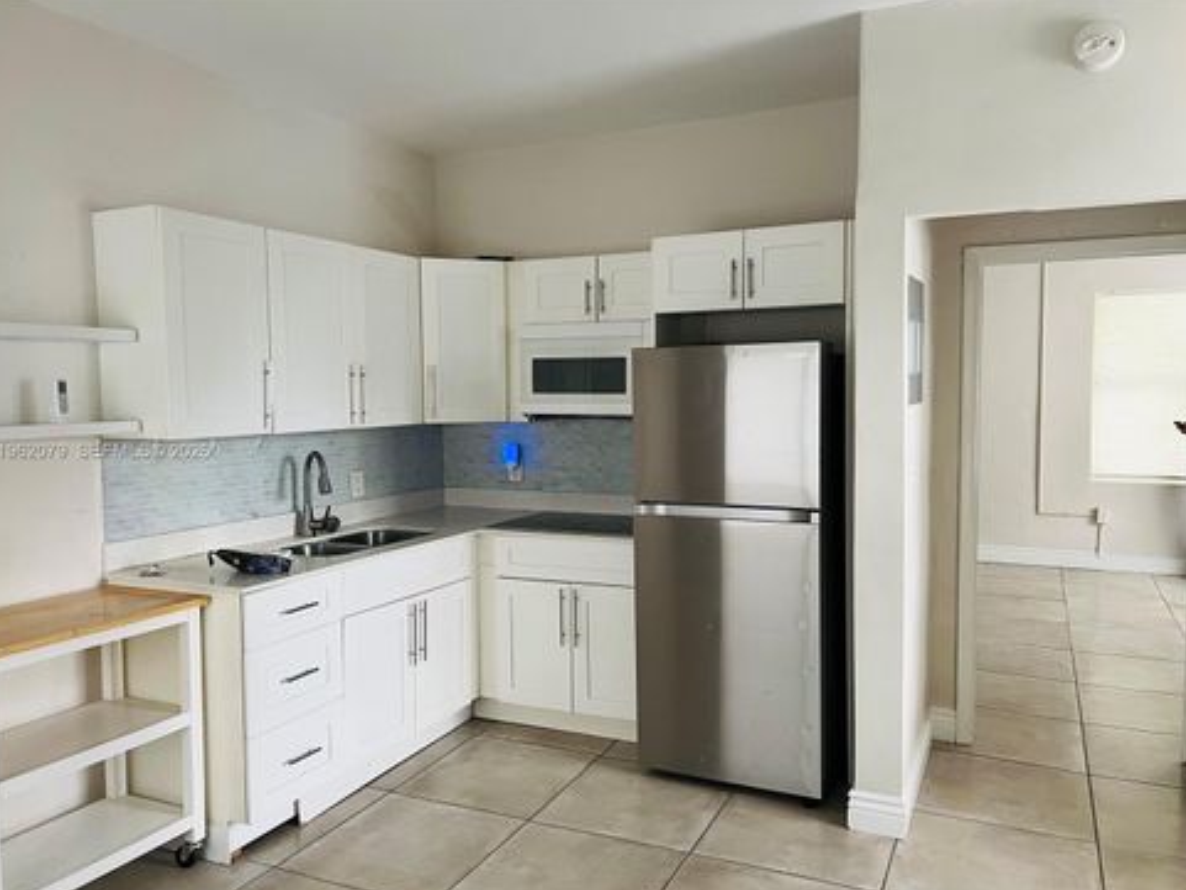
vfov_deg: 51.4
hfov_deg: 65.3
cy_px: 452
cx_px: 587
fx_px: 925
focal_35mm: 27
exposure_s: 1/60
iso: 200
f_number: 1.5
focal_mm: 5.7
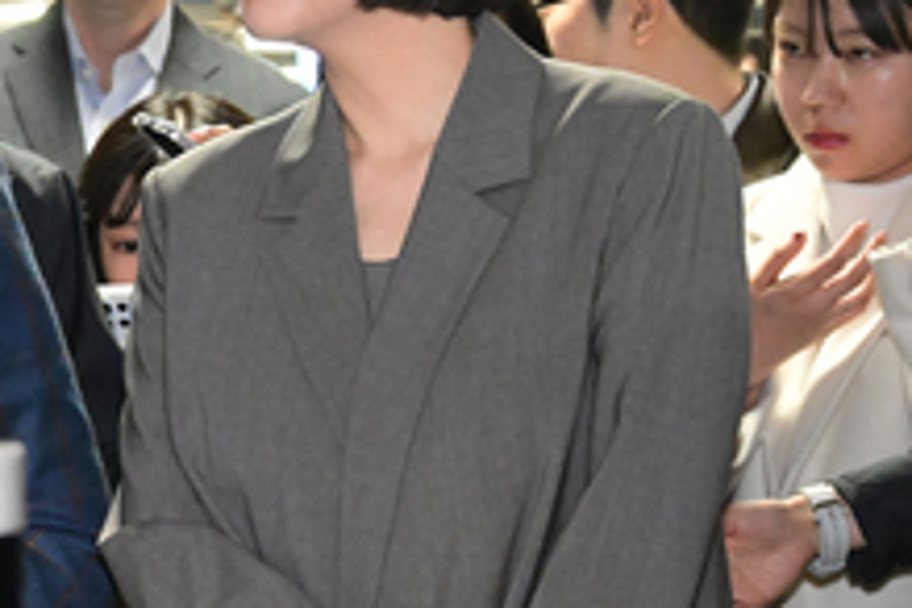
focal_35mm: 155
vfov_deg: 8.8
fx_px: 3926
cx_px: -391
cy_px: 419
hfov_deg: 12.7
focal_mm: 54
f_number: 5.6
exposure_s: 1/250
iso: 10000
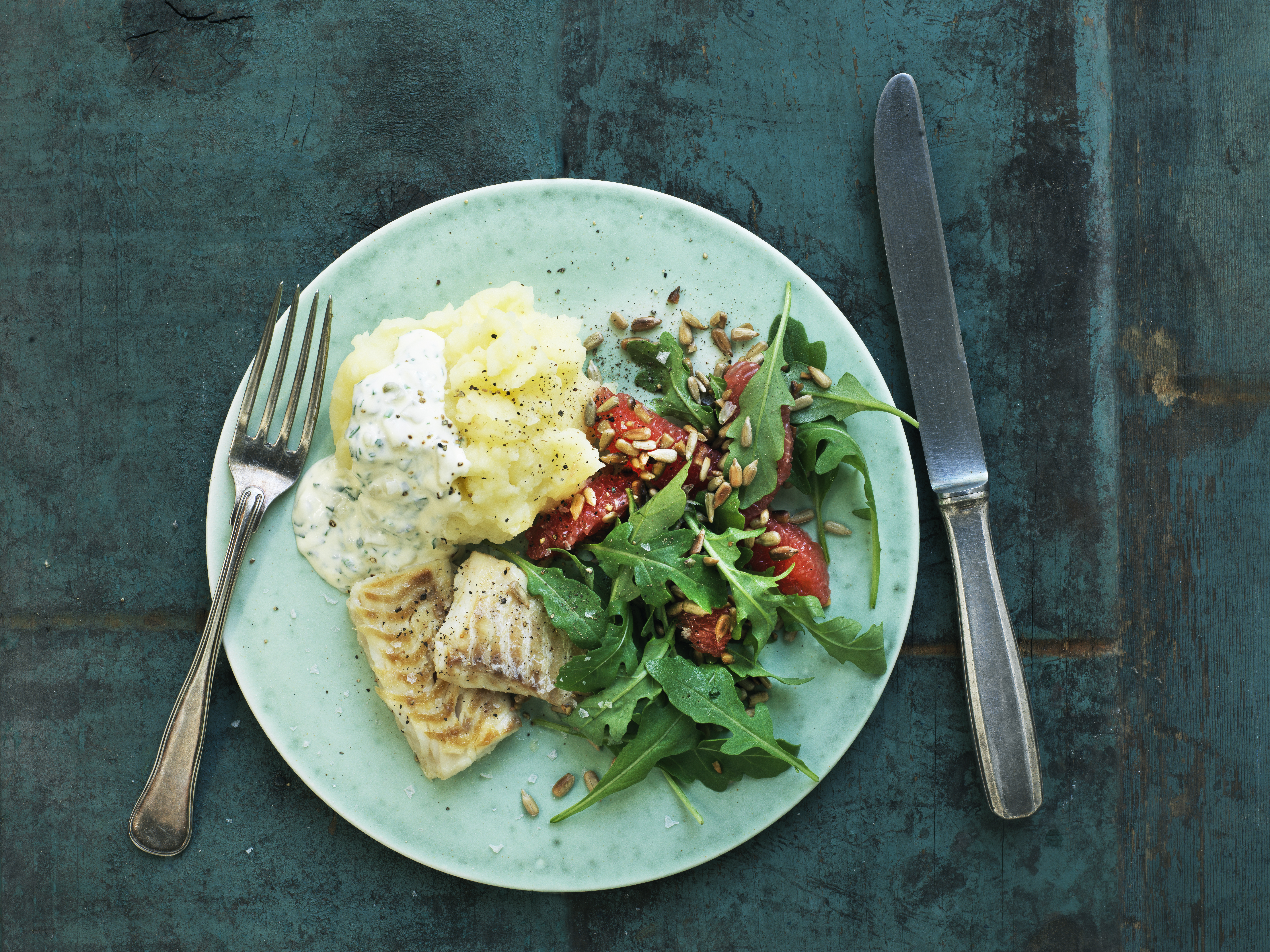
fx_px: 2311
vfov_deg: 23.3
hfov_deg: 30.7
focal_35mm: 63
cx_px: 635
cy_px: 476
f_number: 16
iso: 100
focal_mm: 80
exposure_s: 1/6
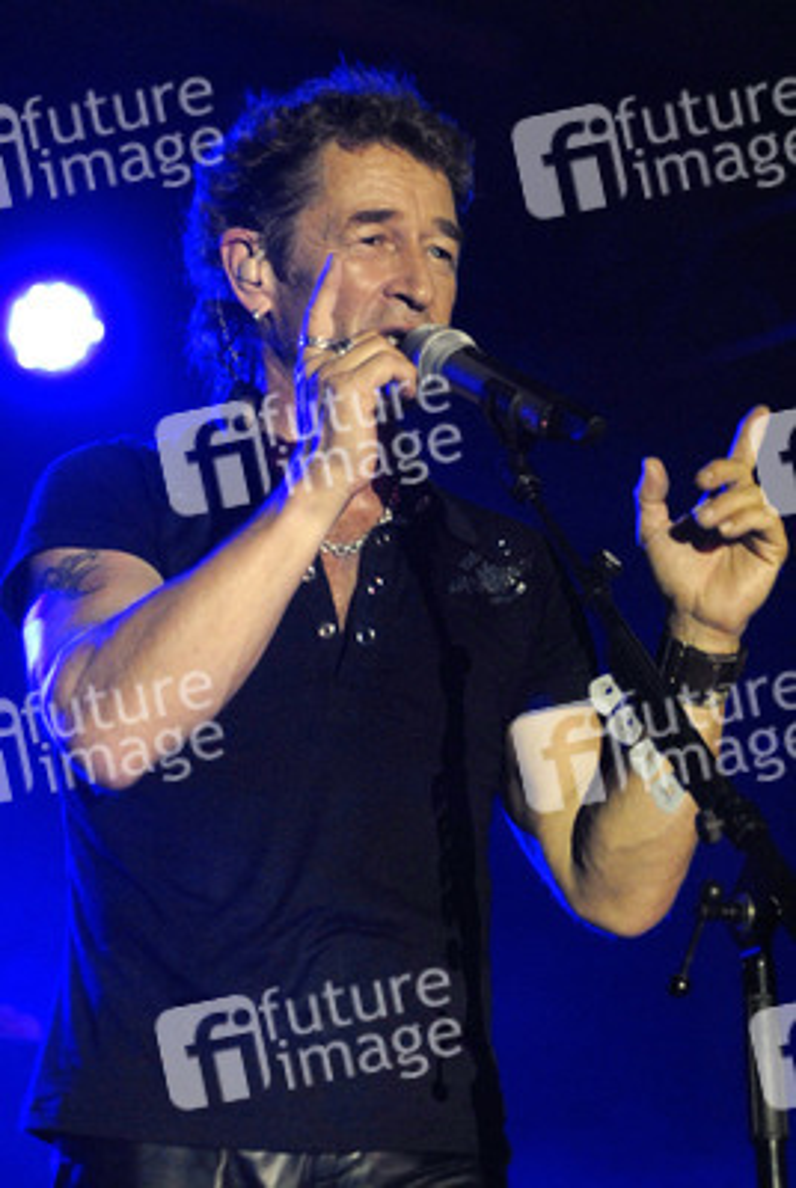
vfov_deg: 15.2
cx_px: 398
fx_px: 4462
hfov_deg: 10.2
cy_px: 594
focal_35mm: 135
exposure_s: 1/50
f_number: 5
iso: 800
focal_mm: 90
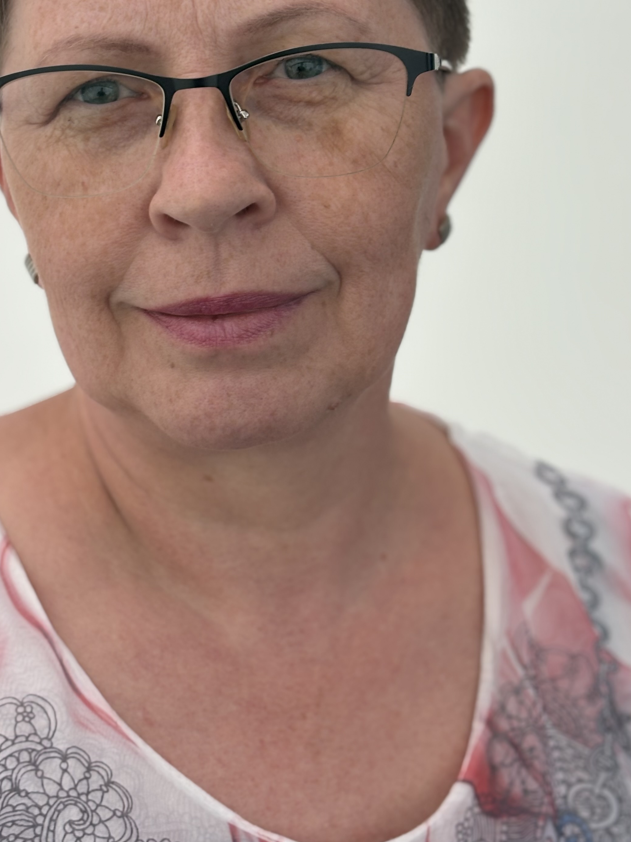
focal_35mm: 76
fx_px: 1847
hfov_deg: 19.4
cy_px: 243
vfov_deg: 25.4
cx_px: 260
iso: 64
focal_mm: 5.96
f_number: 1.6
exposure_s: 1/90
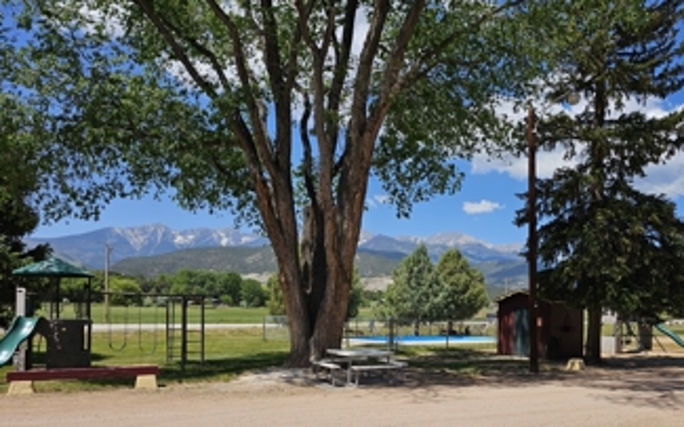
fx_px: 559
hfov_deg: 62.3
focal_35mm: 30
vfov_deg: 40.8
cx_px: 415
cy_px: 311
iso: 10
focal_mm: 6.3
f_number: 1.7
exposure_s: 1/1000
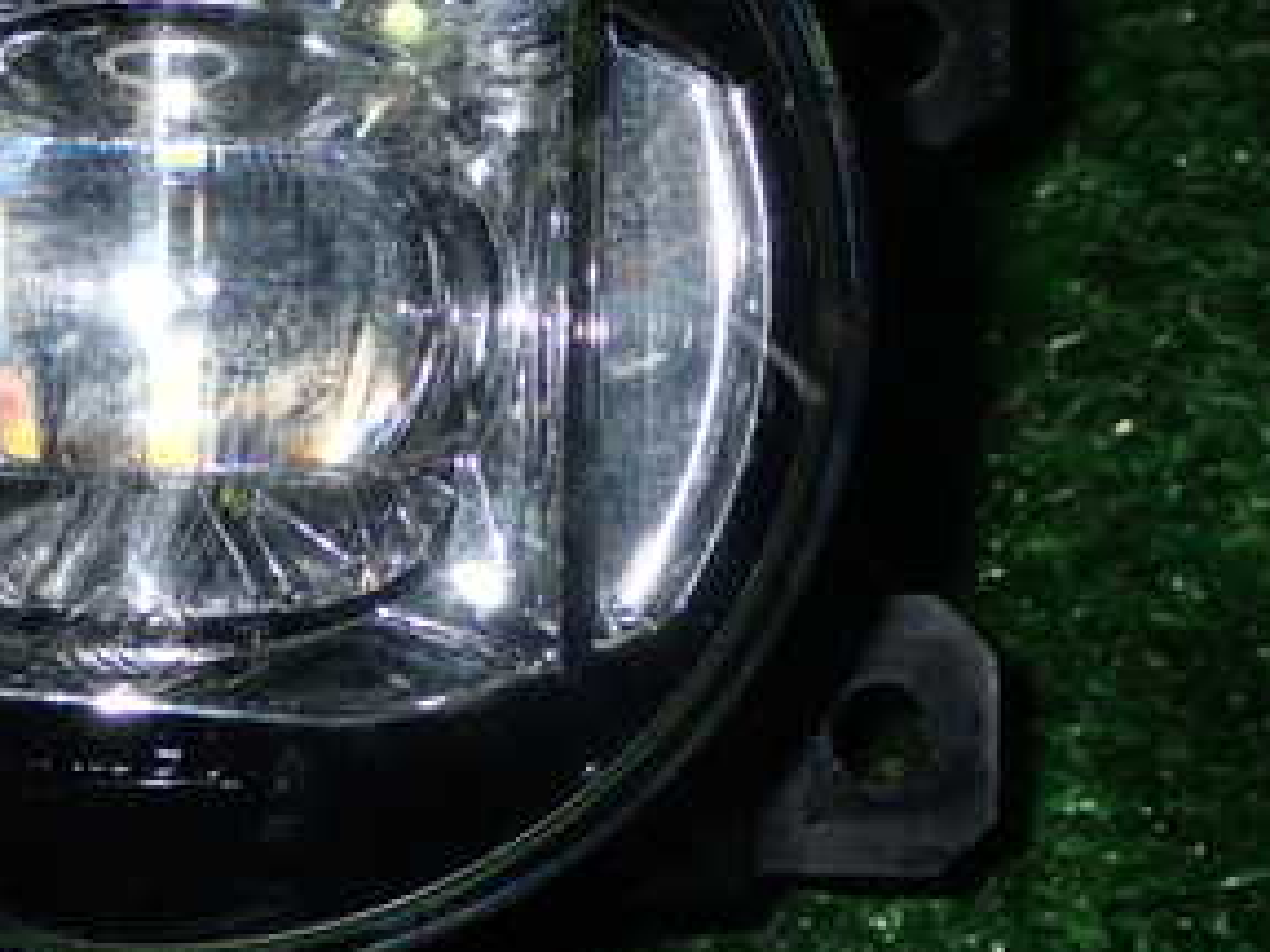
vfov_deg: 15.1
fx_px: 3595
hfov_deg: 19.7
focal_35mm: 98
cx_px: 181
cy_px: 317
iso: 200
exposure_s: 1/50
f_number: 9
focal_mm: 8.4
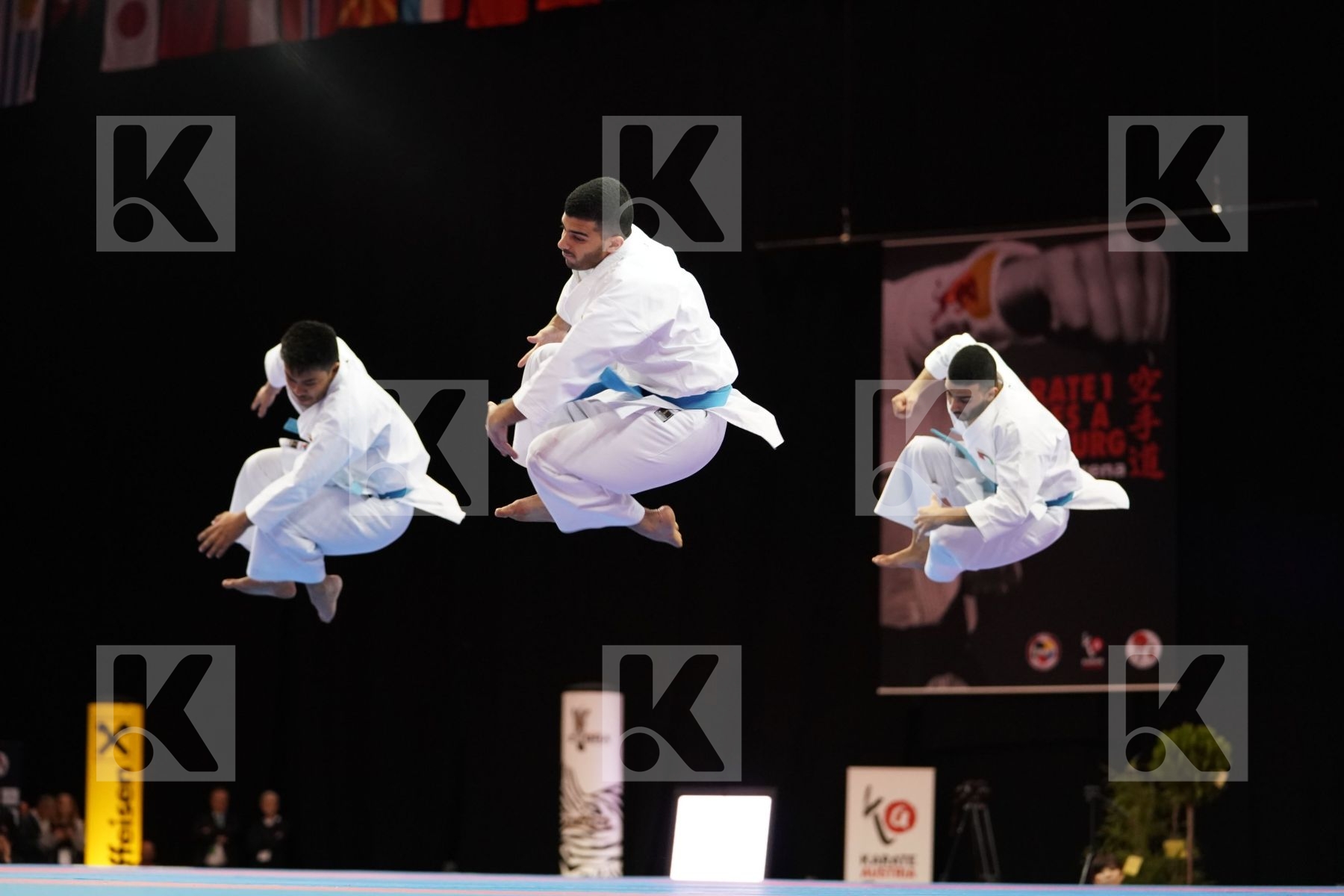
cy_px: 448
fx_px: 3061
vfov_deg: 16.7
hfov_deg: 24.8
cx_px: 672
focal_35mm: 82
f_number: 2.8
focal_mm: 82
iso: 3200
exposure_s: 1/500
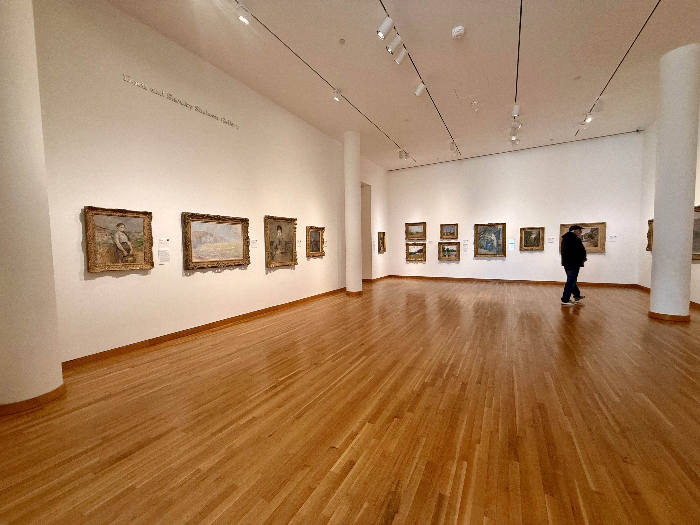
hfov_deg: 102.1
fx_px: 283
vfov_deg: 85.7
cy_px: 262
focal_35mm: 14
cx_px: 350
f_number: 2.2
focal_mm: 2.22
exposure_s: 1/60
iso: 200
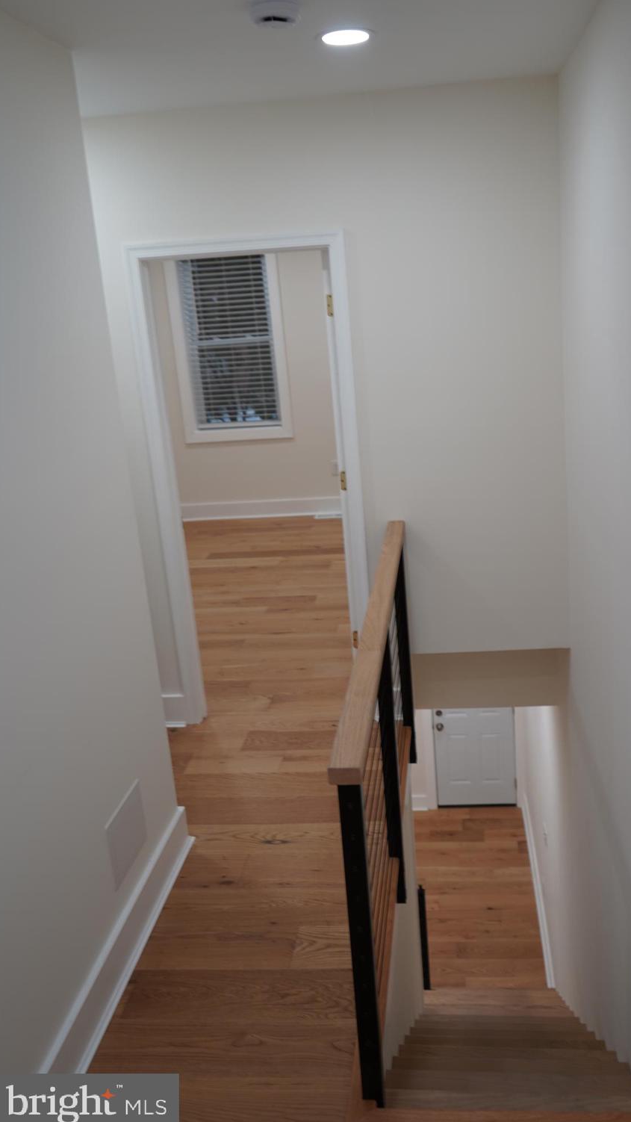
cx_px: 375
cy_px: 561
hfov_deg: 38.8
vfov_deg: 64.3
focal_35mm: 30
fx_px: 892
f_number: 3.5
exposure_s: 1/30
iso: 125
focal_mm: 28
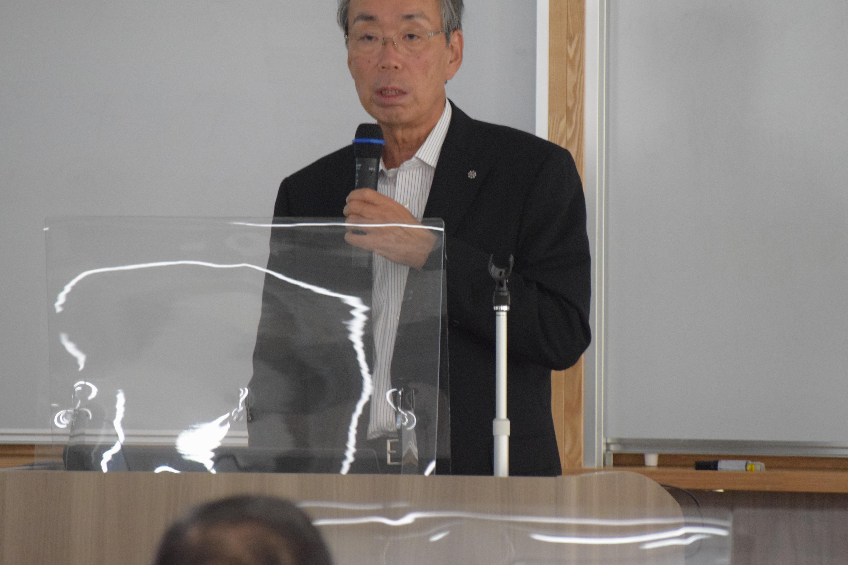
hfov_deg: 6.2
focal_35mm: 335
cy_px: 254
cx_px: 441
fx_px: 7890
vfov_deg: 4.1
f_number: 5.6
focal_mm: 200
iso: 3200
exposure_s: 1/125
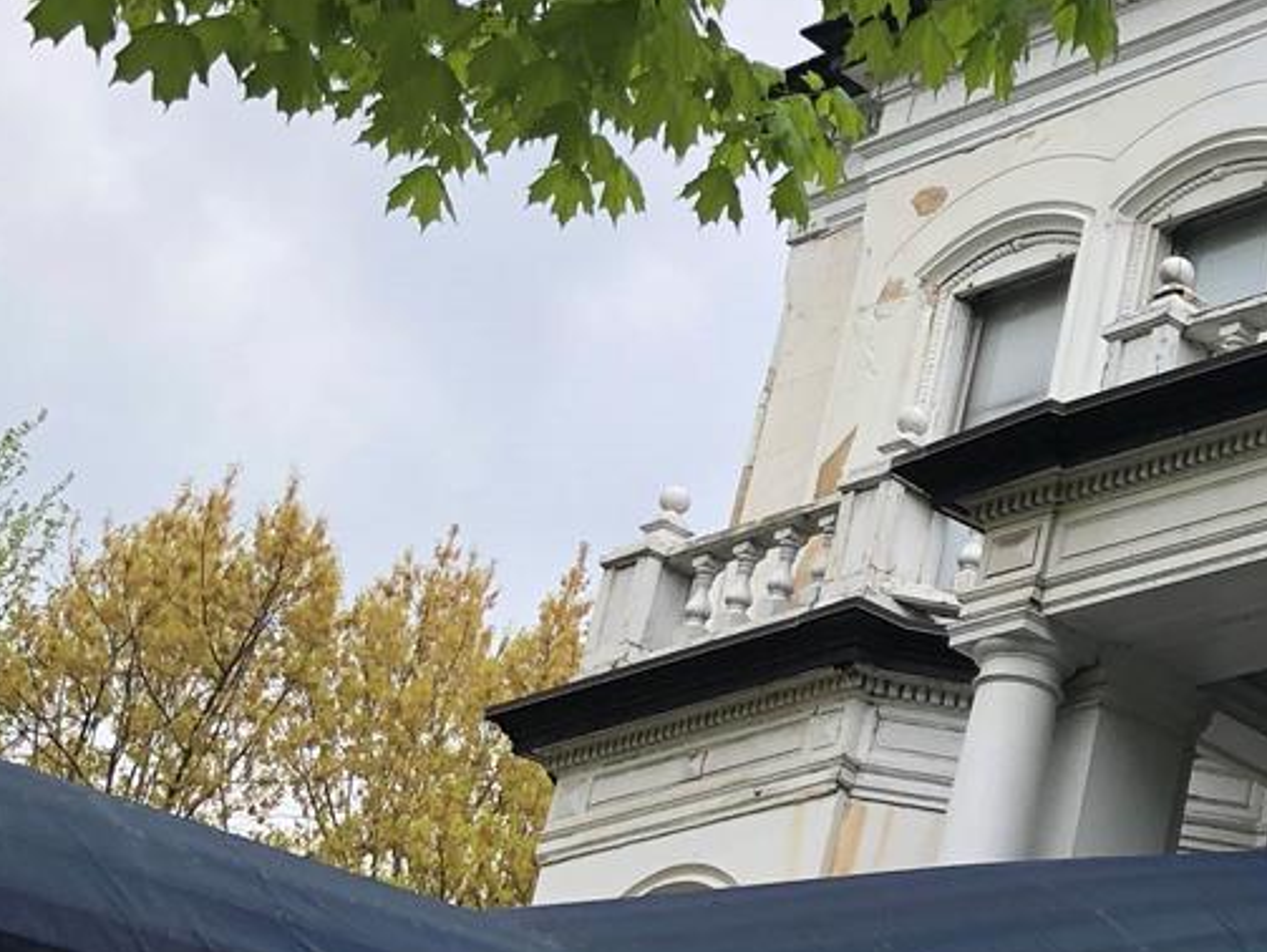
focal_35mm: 89
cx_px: 1841
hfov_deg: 19.5
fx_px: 3260
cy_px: 524
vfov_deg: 16.6
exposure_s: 1/714
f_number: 1.8
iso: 20
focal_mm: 3.99
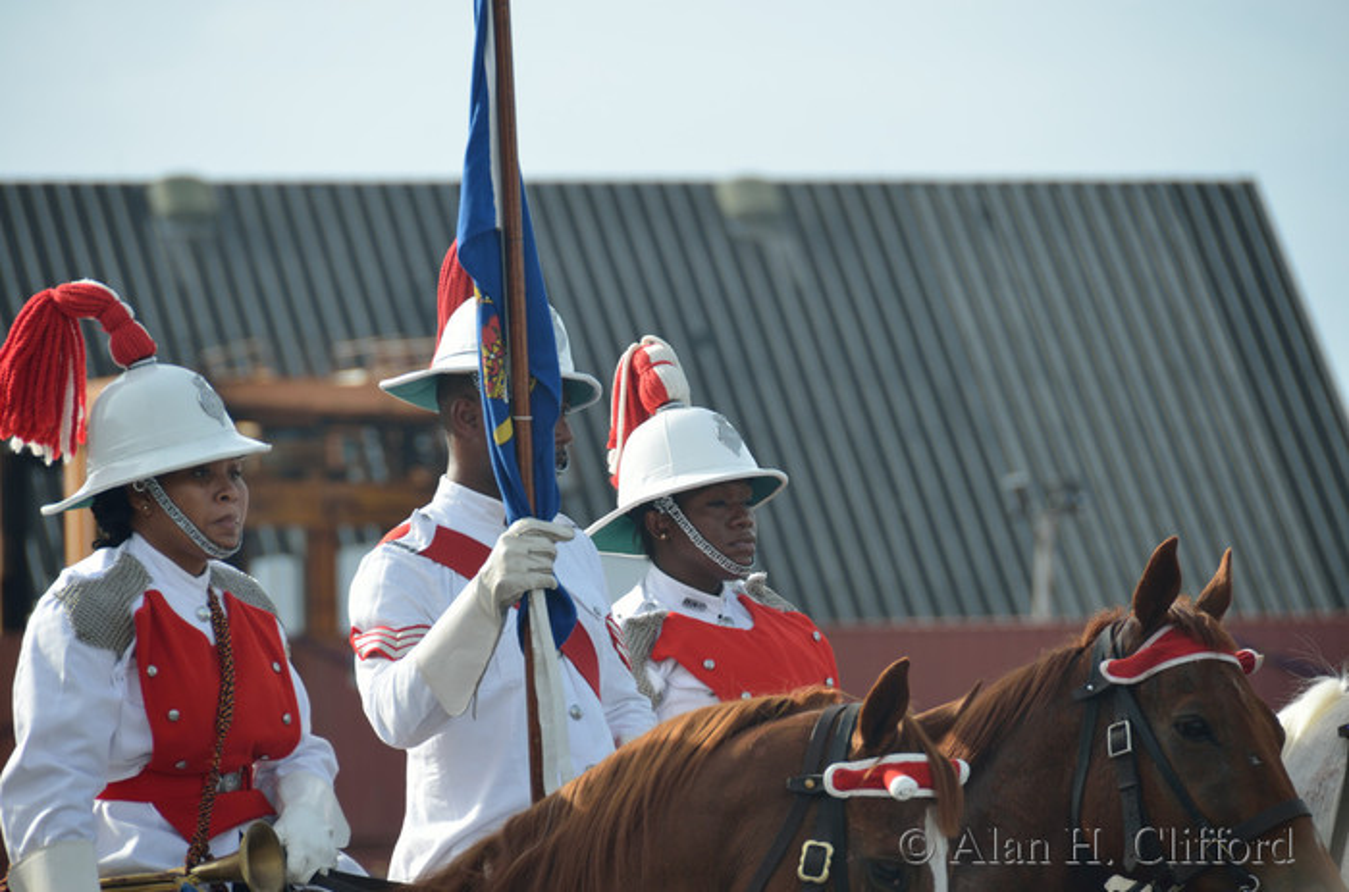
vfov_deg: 4.6
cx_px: 674
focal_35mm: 300
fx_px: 11214
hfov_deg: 6.9
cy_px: 446
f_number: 5.6
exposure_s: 1/320
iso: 100
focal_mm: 200
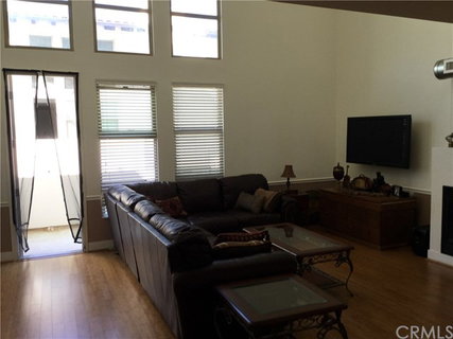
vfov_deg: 45.4
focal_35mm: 31
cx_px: 226
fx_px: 406
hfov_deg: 58.4
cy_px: 170
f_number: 2.4
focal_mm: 3.3
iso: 25
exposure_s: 1/50
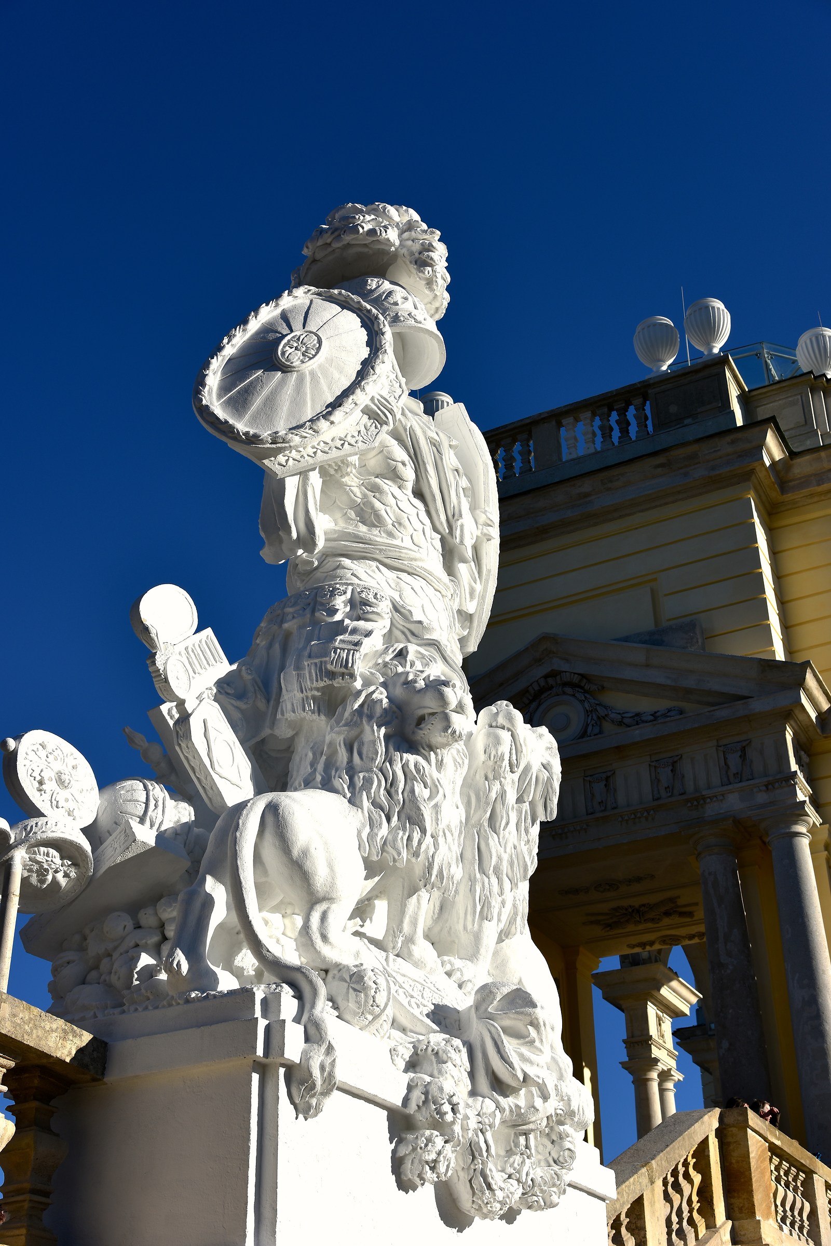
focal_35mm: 44
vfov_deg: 44.5
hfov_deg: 30.5
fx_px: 1523
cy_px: 623
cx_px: 416
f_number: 7.1
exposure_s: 1/640
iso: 100
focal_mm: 44
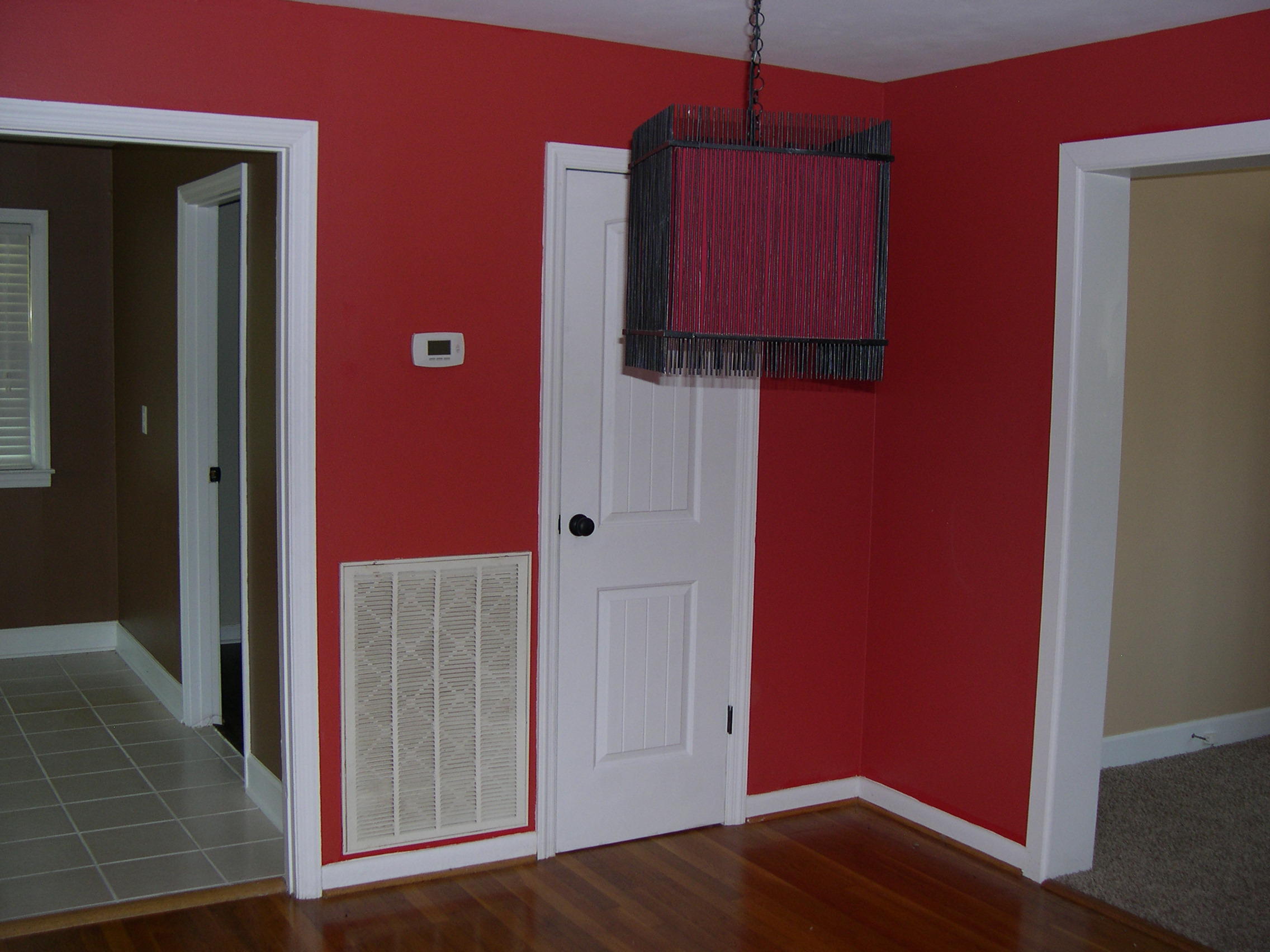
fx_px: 1394
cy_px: 476
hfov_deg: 49.0
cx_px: 635
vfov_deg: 37.7
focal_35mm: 38
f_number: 2.8
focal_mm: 8
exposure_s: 1/60
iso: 108
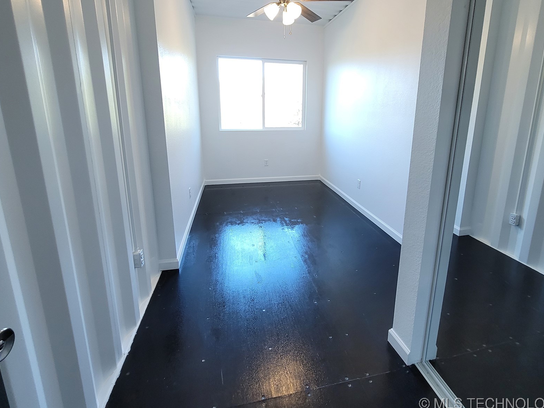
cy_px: 167
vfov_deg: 77.4
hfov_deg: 94.2
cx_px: 299
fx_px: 251
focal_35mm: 16
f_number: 2.2
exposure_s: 1/60
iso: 160
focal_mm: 2.2
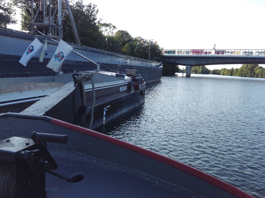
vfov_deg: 40.6
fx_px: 268
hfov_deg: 52.7
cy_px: 99
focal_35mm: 35
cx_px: 132
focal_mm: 4.28
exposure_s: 1/916
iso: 50
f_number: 2.4
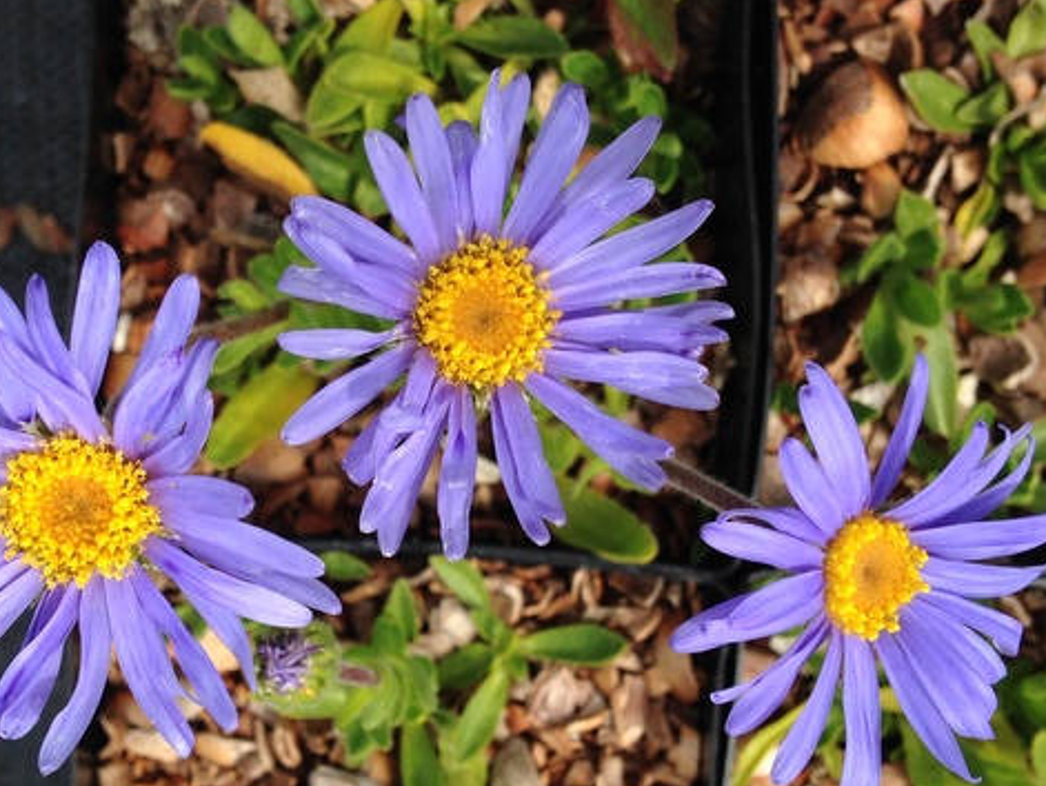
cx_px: 440
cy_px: 406
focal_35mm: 56
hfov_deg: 34.3
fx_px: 1693
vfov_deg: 26.1
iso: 50
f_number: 2.4
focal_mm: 4.12
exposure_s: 1/1043
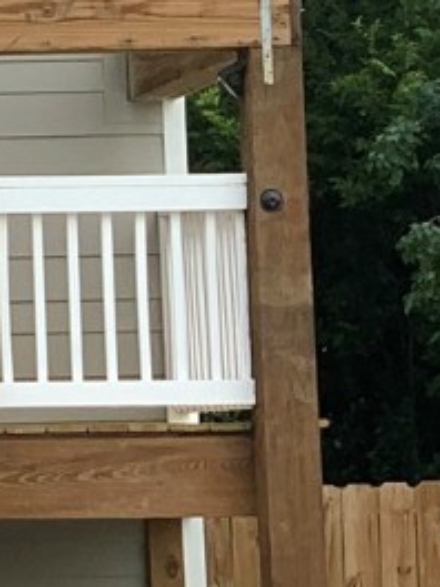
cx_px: -722
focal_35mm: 303
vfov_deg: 6.5
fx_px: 5135
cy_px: -145
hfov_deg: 4.7
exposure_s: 1/164
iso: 16
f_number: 2.4
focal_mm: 6
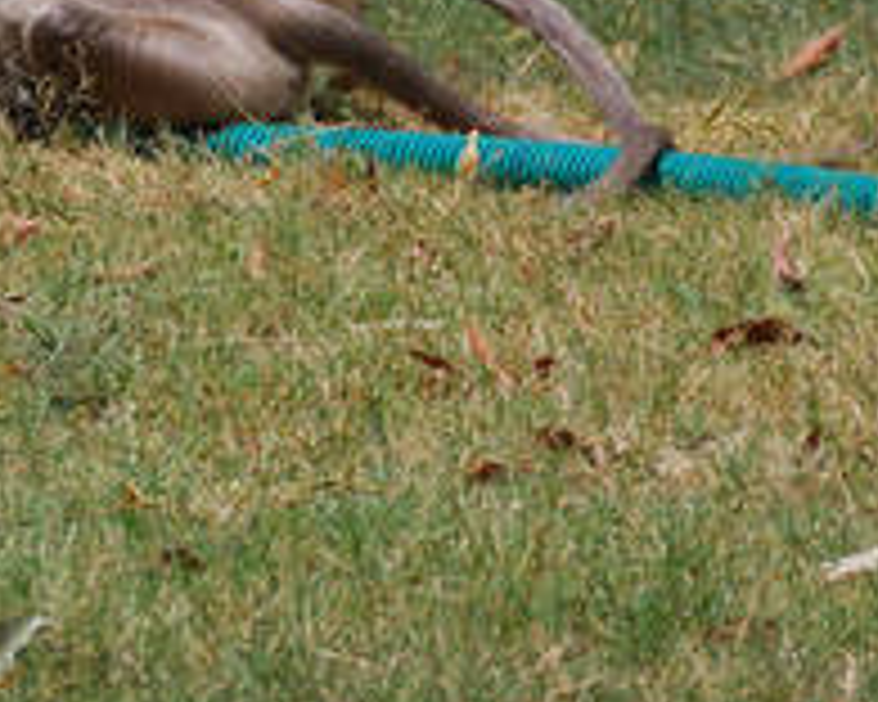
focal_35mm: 1013
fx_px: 26323
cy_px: -130
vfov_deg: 1.5
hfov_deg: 1.9
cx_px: -18
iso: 100
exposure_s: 1/400
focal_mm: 200
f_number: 7.1
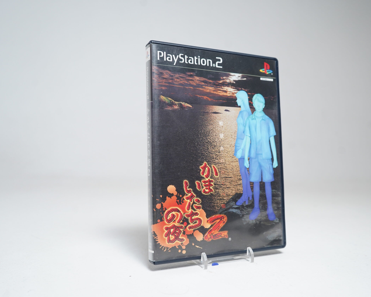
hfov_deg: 53.9
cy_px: 149
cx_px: 220
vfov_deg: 44.5
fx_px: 362
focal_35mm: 33
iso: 800
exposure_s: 1/30
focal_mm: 29
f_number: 5
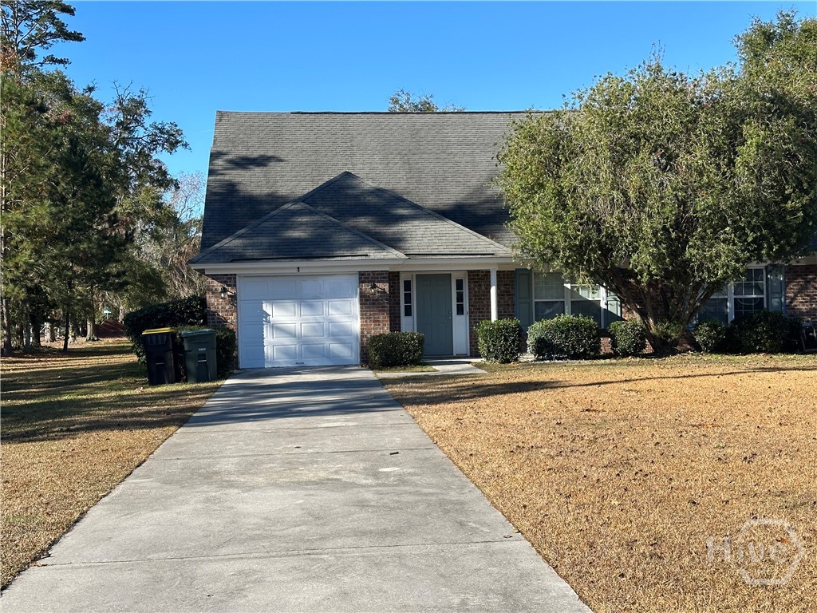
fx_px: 1133
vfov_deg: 30.3
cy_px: 306
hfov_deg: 39.7
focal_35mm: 48
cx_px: 408
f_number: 1.78
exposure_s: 1/2358
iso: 64
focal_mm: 6.86
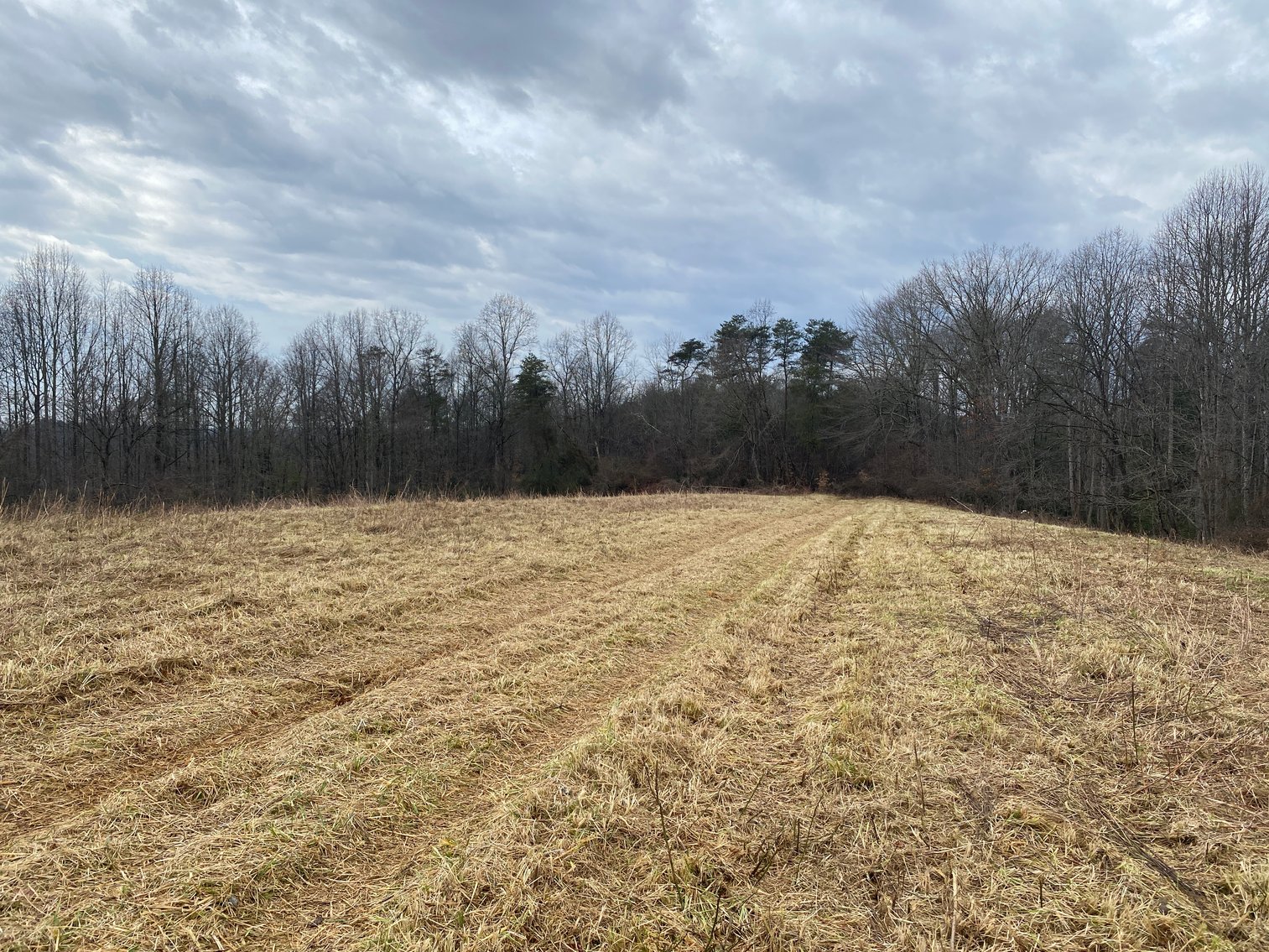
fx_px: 953
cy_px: 476
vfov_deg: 53.1
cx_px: 634
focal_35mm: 26
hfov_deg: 67.3
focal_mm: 4.25
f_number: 1.8
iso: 32
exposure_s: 1/2066
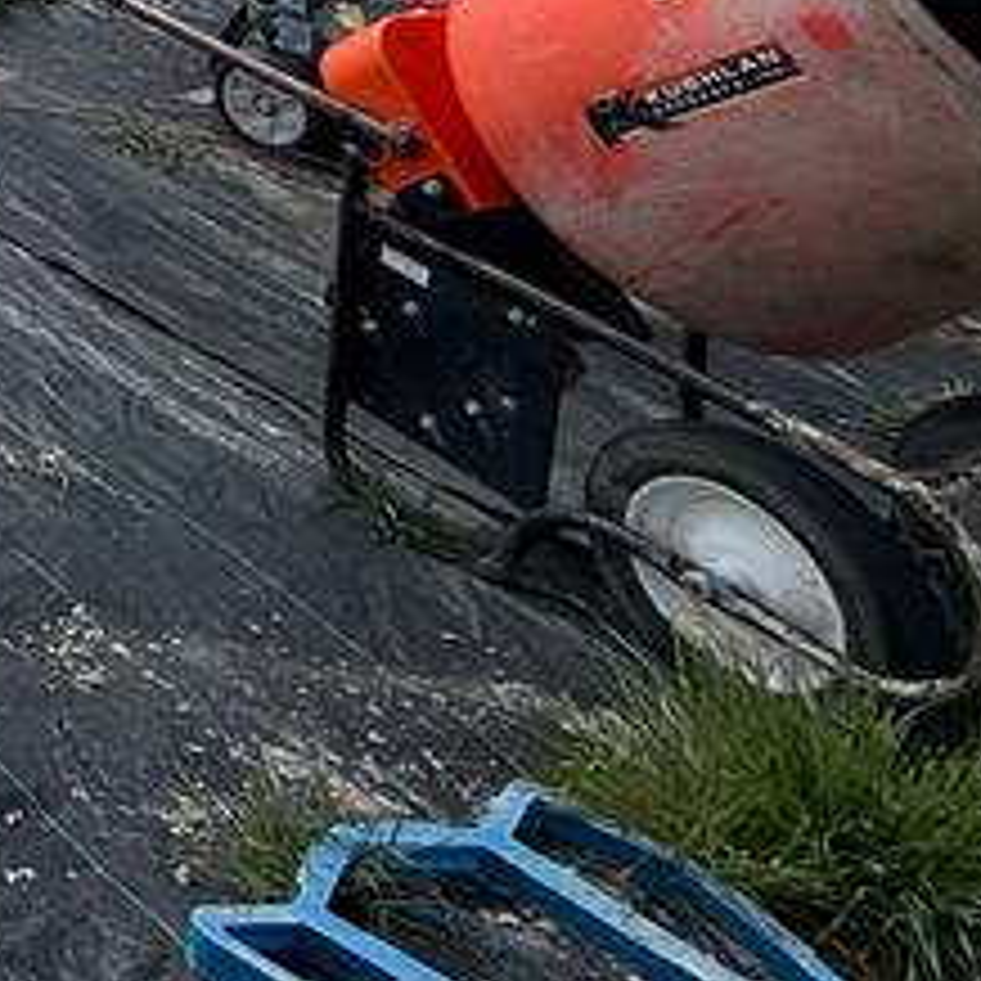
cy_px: -526
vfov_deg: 23.2
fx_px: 1860
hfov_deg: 16.5
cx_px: -1220
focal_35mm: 58
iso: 50
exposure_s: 1/3891
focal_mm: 2.22
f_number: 2.2
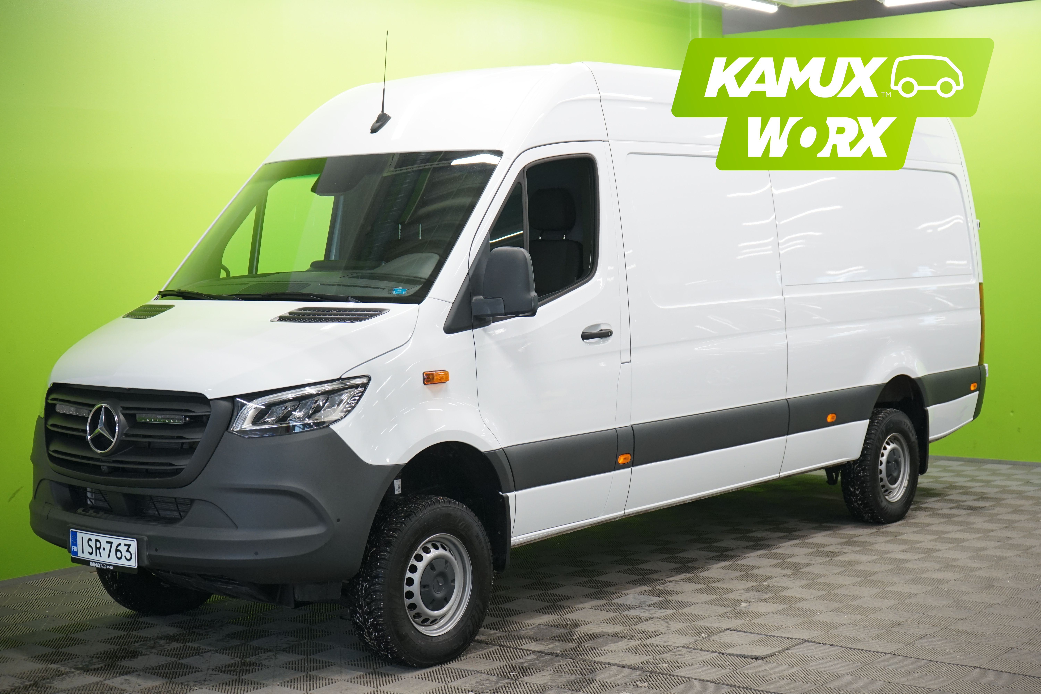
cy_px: 347
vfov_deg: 25.5
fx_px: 1532
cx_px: 520
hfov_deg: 37.5
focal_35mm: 53
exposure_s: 1/40
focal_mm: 53
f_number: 5.6
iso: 800
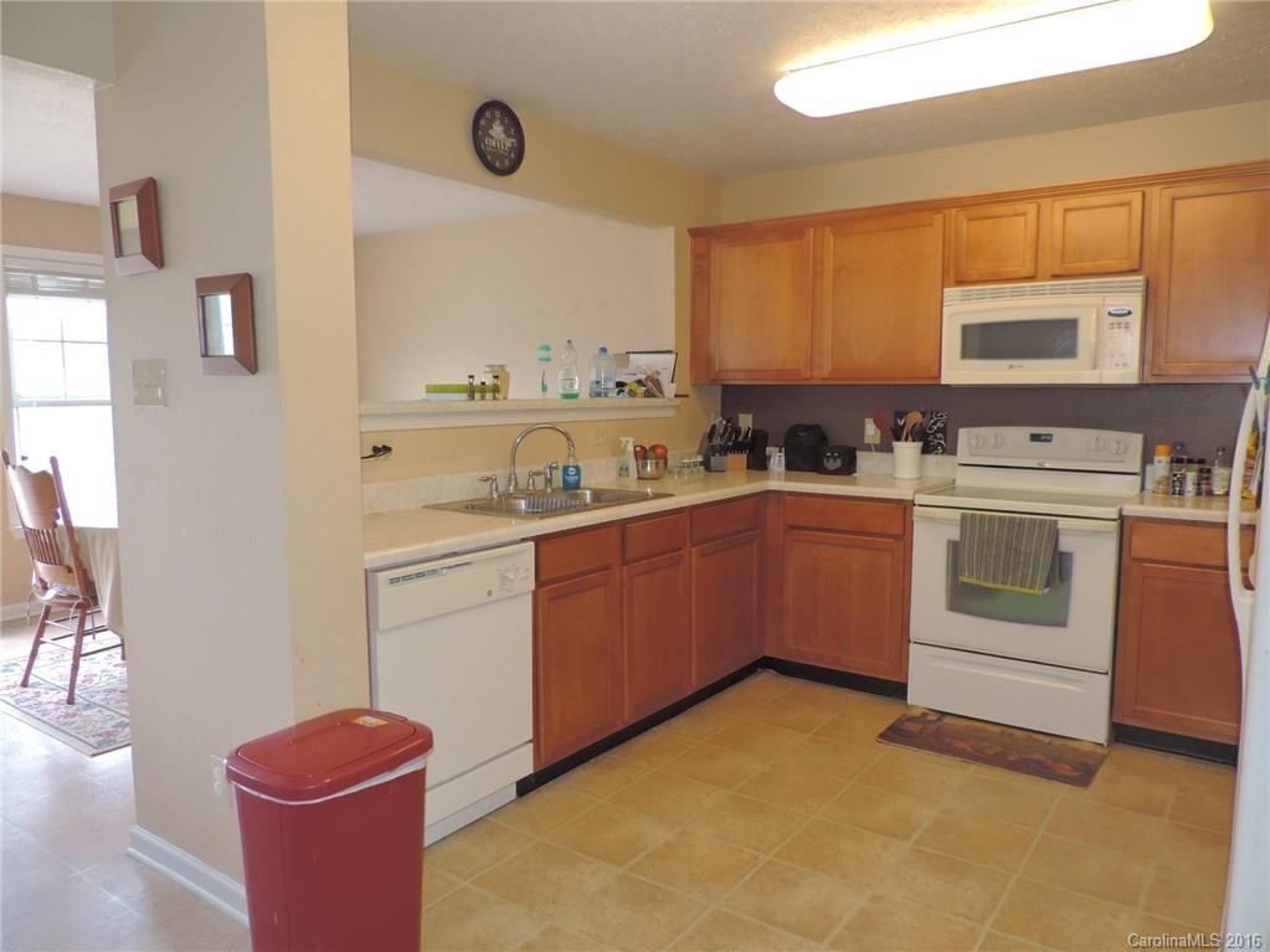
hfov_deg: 71.6
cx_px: 635
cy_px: 476
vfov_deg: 56.8
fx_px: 880
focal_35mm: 24
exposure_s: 1/40
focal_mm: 4.3
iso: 280
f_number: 3
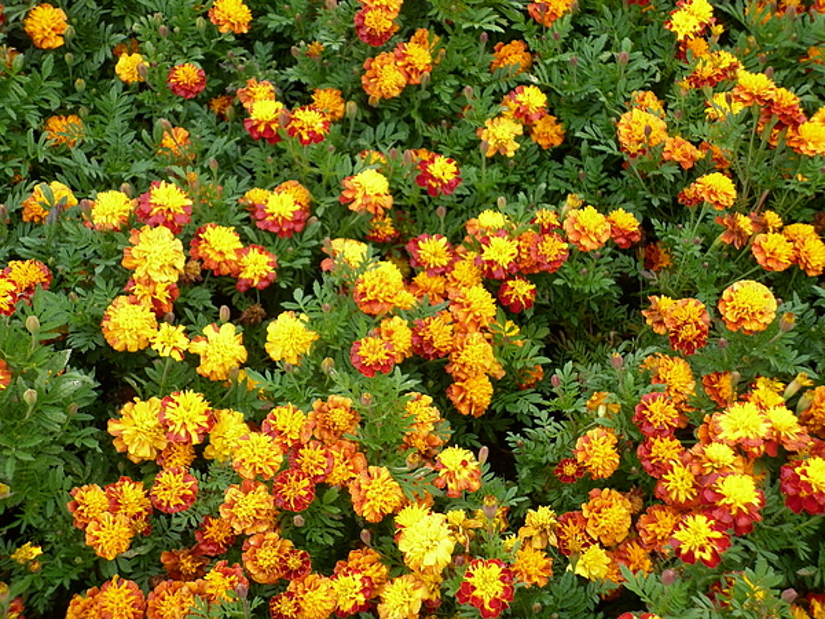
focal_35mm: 68
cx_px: 412
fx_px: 1621
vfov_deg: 21.6
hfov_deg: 28.6
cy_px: 310
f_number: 4.7
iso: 80
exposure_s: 1/100
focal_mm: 12.3
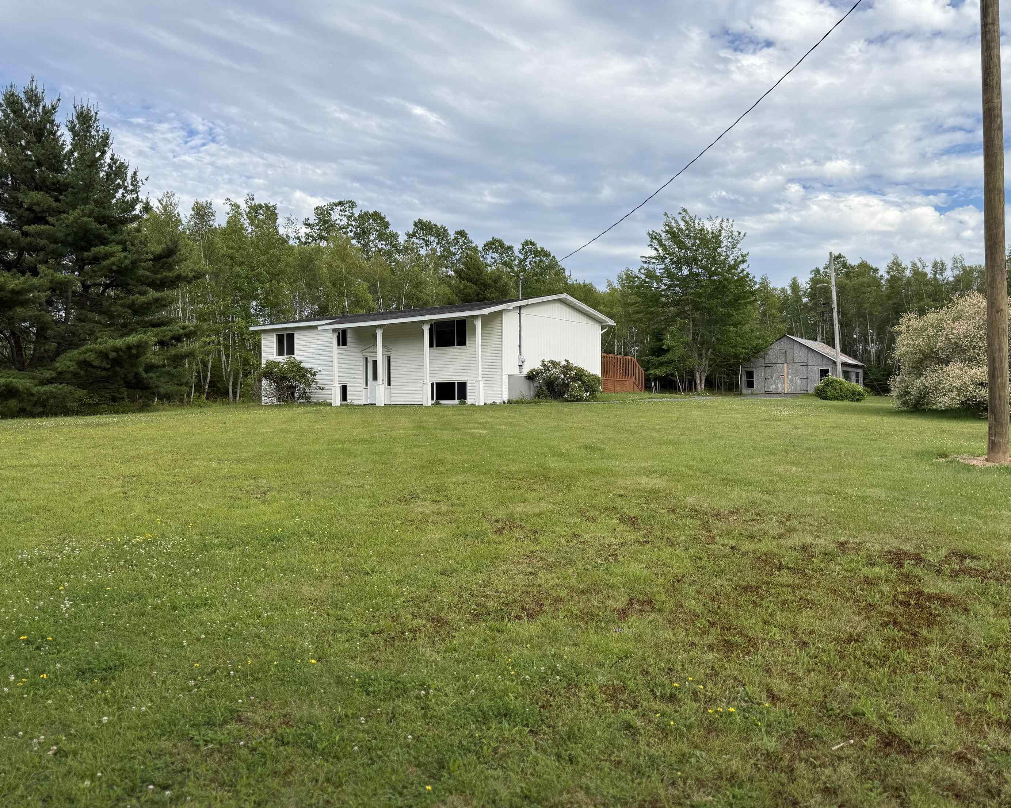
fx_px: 778
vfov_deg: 54.9
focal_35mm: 26
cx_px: 553
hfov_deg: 65.9
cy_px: 391
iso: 80
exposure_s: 1/2907
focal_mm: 6.76
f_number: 1.78
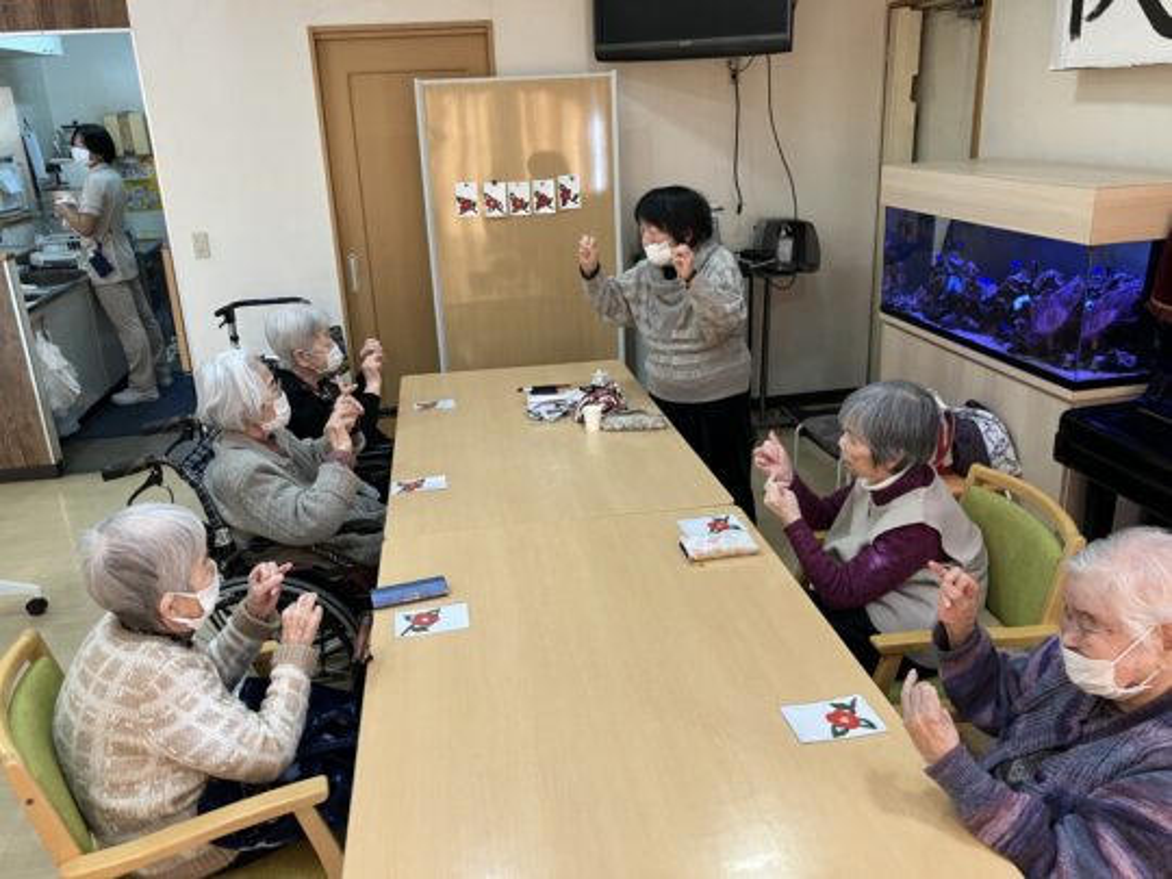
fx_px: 948
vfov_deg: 49.7
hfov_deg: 63.4
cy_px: 440
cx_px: 586
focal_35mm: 28
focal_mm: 3.99
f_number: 1.8
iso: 125
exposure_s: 1/60
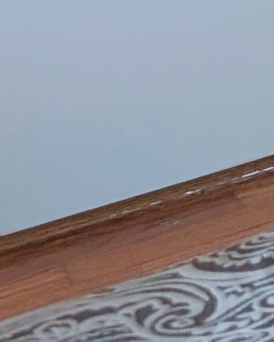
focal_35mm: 189
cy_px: -695
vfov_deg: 8.5
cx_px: 1189
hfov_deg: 6.3
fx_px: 1915
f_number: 1.68
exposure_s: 1/24
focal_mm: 6.9
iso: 48
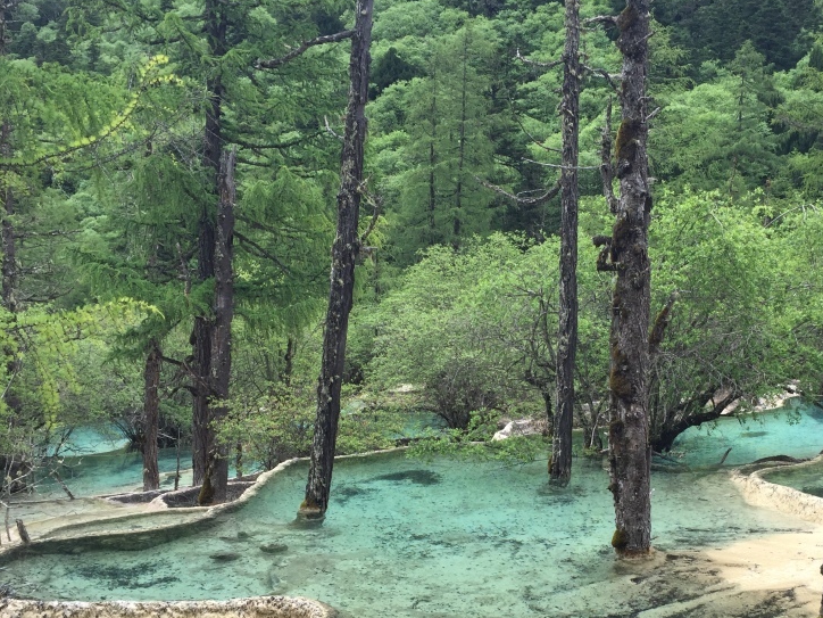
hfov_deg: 45.4
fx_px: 975
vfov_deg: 35.0
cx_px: 516
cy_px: 372
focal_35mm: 41
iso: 32
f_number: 2.2
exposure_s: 1/732
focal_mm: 4.15
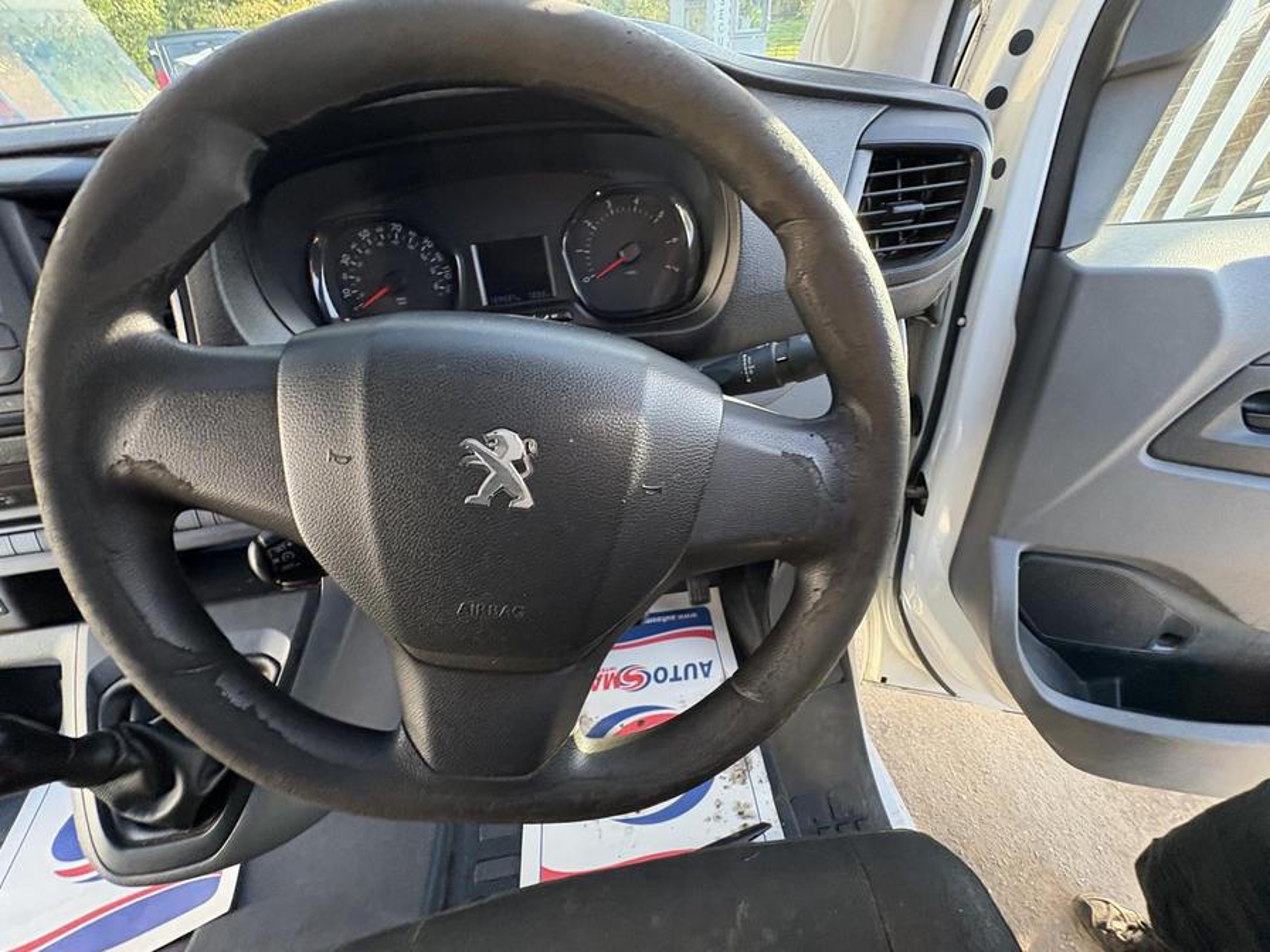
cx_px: 635
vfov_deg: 85.7
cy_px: 476
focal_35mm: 14
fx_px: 514
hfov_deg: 102.1
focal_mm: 2.22
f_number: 2.2
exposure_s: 1/99
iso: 200
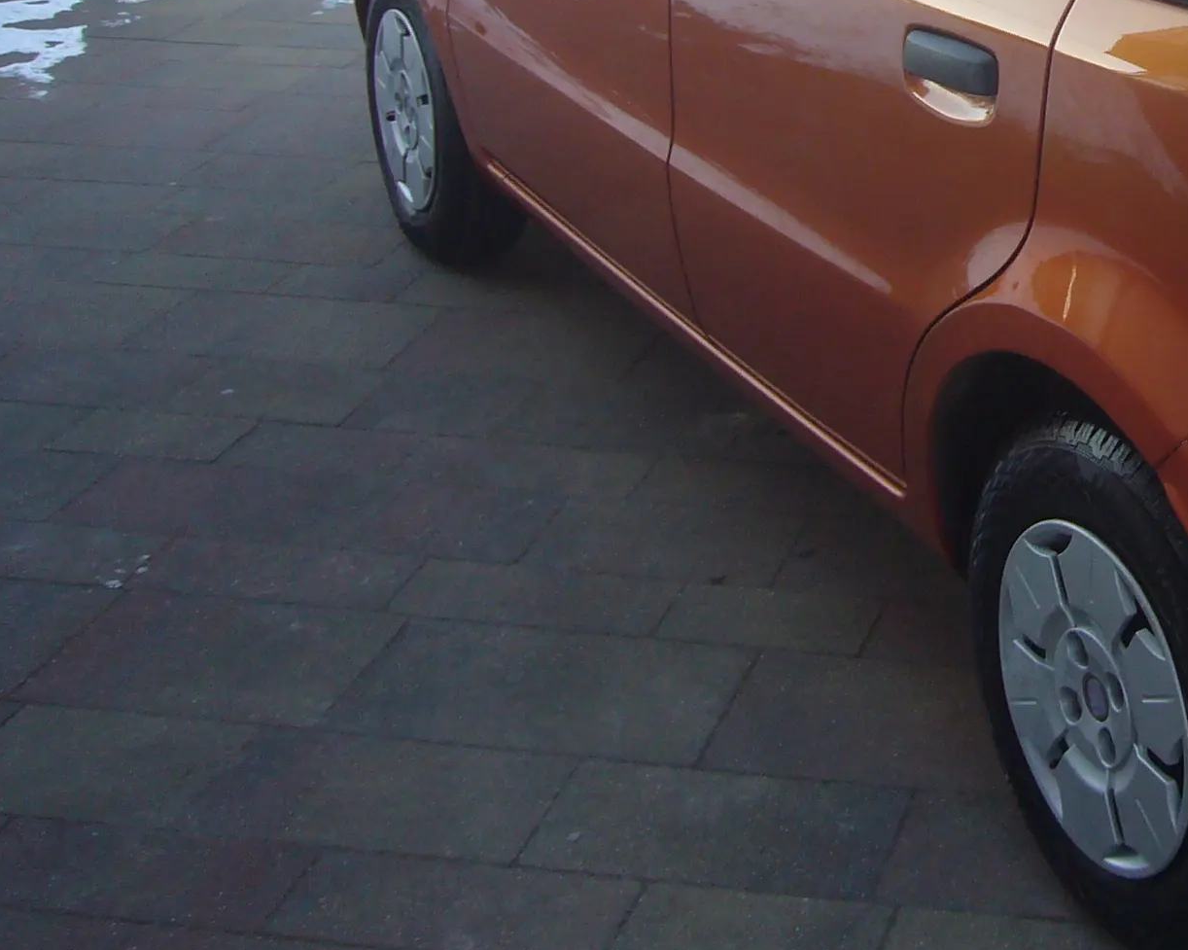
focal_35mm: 63
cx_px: 1288
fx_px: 2215
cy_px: 97
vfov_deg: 23.6
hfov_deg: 27.6
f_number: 2.8
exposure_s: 1/100
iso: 80
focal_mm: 4.6
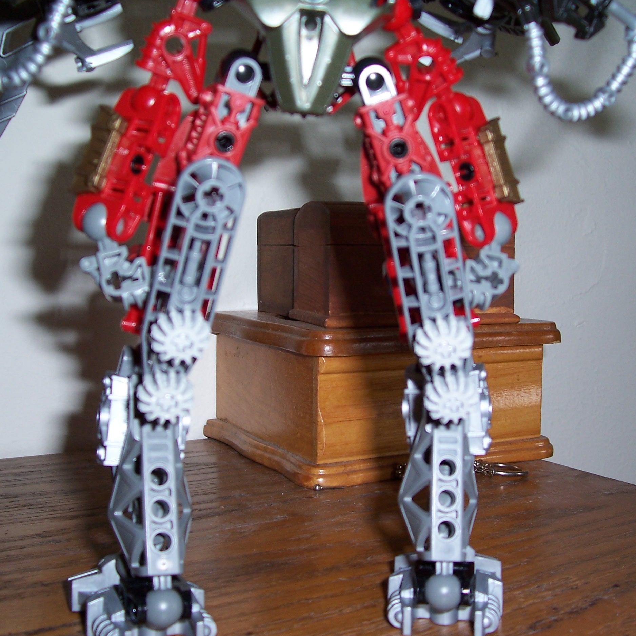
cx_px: 309
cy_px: 319
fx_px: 852
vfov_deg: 40.9
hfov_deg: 40.9
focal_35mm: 41
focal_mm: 5.6
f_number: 2.7
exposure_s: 1/60
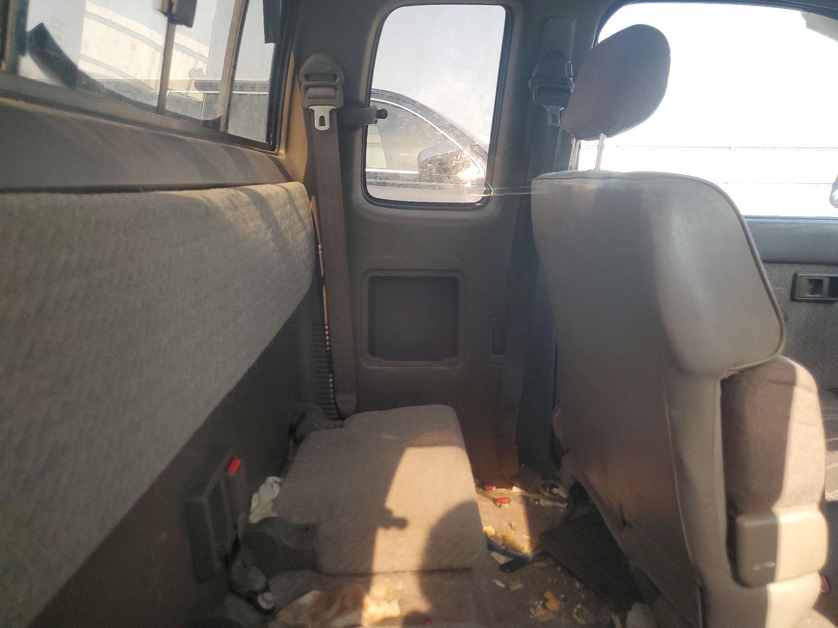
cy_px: 314
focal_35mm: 26
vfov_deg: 53.1
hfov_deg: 67.3
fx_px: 629
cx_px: 419
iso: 93
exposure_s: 1/120
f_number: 1.5
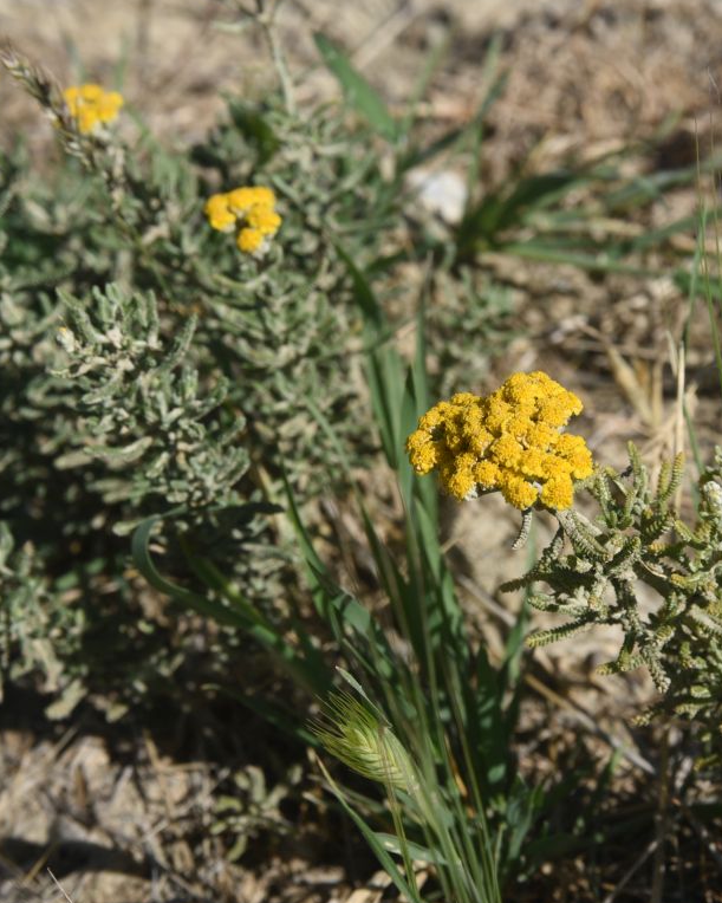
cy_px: 465
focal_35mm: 115
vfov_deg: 16.7
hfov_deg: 13.4
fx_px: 3072
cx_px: 532
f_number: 14
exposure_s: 1/160
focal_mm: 72
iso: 125
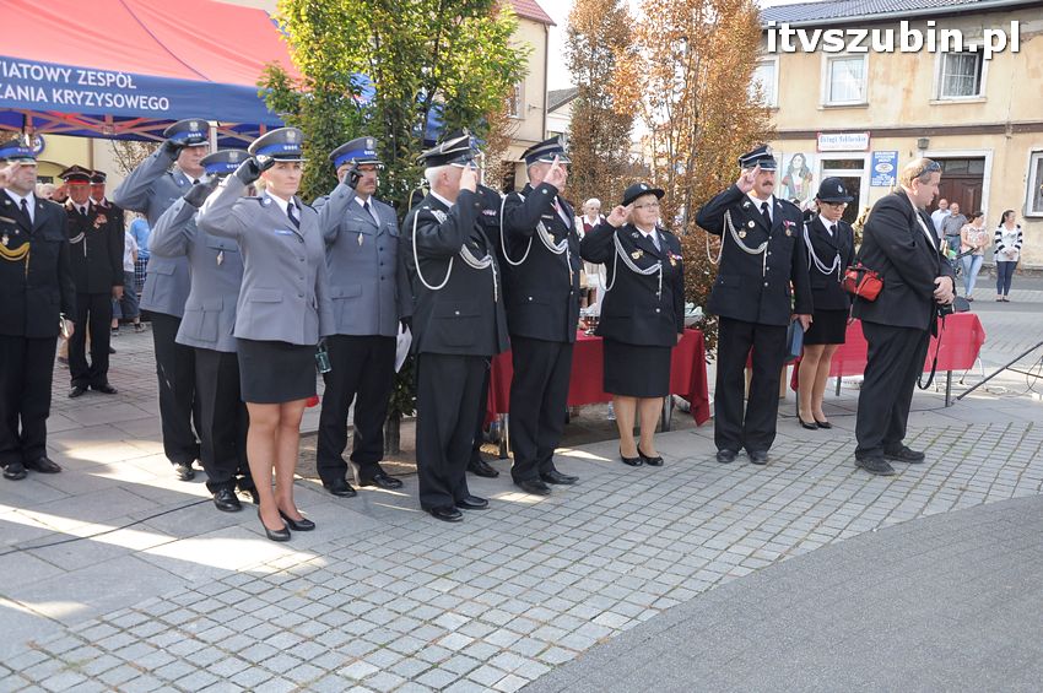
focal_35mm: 32
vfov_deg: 41.6
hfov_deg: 59.5
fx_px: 912
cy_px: 346
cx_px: 522
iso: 400
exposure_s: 1/160
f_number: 6.3
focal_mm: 21
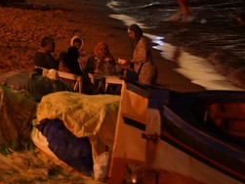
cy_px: -130
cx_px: 301
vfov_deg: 4.3
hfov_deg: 5.7
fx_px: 2441
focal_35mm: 345
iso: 800
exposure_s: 1/8
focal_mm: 75
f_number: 2.8
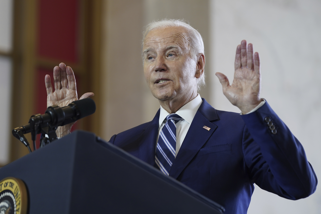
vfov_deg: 8.2
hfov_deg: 12.2
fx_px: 1498
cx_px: 160
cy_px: 107
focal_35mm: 168
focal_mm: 168
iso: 800
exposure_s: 1/200
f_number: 3.5
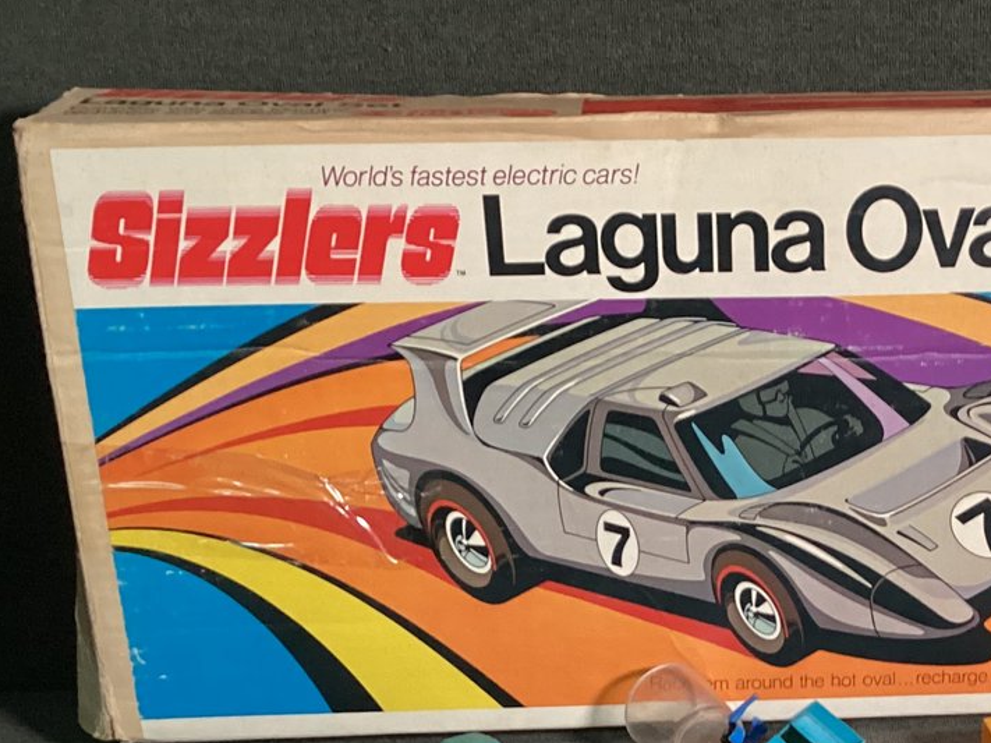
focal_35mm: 66
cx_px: 781
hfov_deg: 28.8
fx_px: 1889
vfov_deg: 21.6
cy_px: 714
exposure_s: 1/60
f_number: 2.4
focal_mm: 3.3
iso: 320
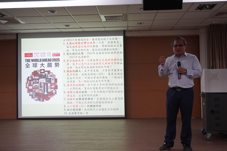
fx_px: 246
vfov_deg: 34.1
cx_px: 114
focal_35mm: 39
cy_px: 76
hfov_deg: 49.6
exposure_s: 1/160
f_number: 4.5
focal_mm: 26
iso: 2500
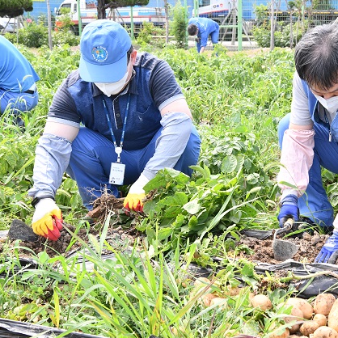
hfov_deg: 26.2
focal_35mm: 65
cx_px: 245
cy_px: 167
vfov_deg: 26.5
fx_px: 718
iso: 3200
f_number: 14
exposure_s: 1/800
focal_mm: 50
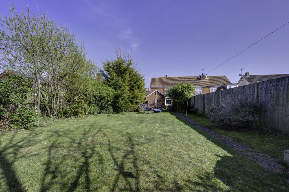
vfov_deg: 81.2
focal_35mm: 14
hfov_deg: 104.2
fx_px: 112
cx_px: 144
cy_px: 96
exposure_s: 1/100
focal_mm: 14
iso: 100
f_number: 10
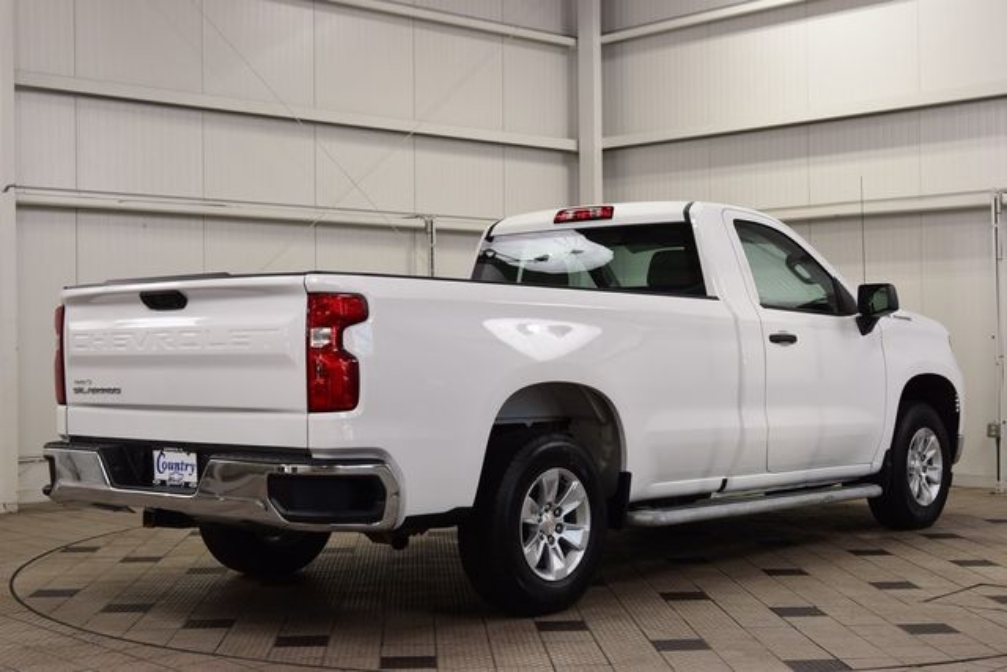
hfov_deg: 37.8
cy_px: 336
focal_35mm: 52
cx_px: 504
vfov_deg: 25.8
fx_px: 1469
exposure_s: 1/40
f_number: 7.1
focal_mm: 35
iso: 400
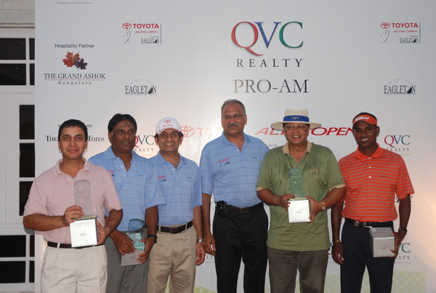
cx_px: 218
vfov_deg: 25.9
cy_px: 146
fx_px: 637
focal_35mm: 52
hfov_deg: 37.8
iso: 400
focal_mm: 35
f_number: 5.6
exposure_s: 1/60
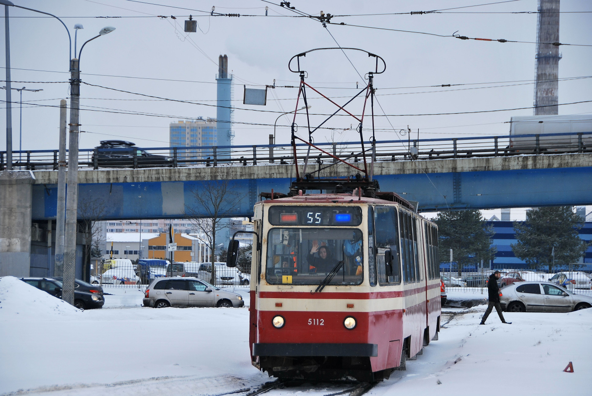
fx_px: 2025
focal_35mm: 123
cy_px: 198
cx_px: 296
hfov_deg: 16.6
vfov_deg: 11.2
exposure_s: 1/250
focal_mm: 82
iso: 100
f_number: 5.3
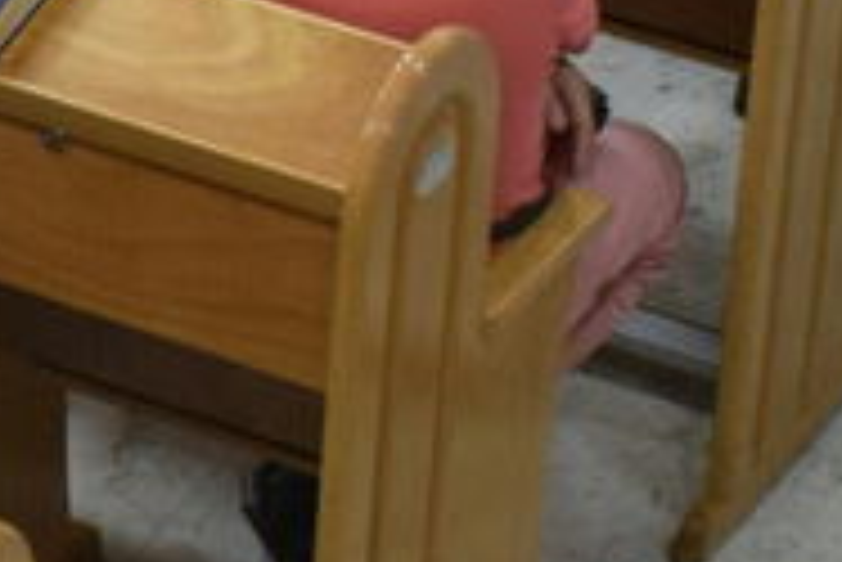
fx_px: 6835
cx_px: -1135
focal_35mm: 292
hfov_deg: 6.7
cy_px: -155
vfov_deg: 4.7
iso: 1100
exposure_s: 1/60
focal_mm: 26
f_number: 4
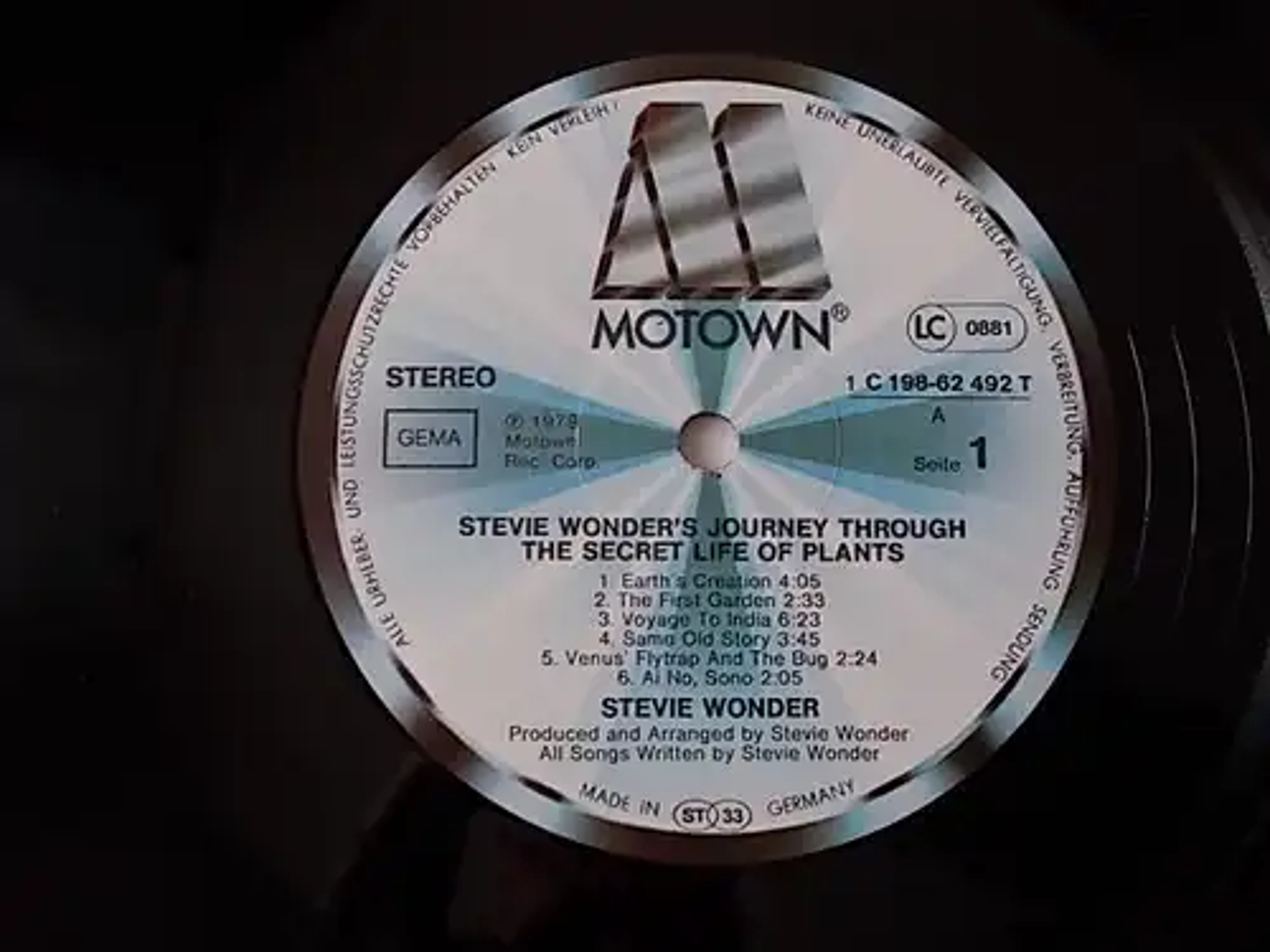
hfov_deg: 67.3
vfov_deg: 53.1
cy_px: 476
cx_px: 635
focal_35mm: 26
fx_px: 954
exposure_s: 1/25
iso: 100
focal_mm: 4.6
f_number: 3.2
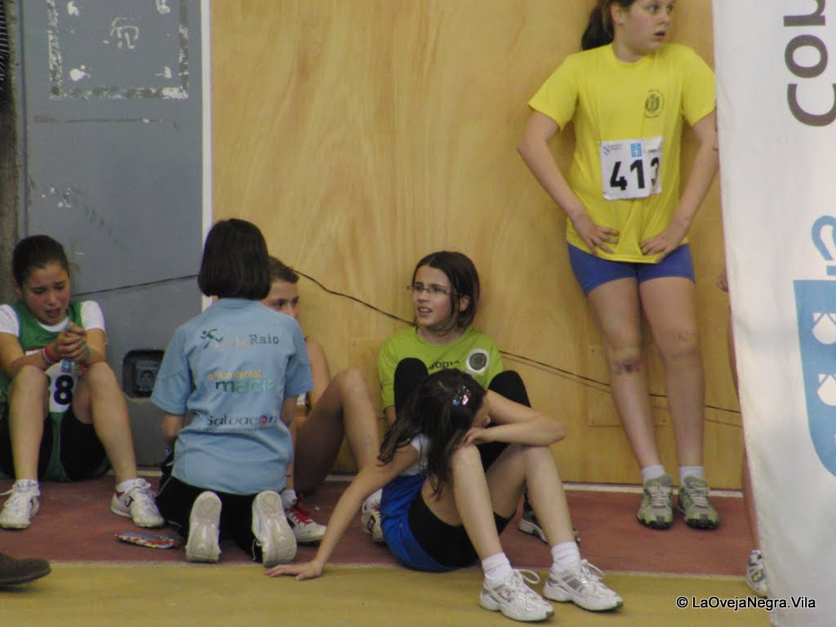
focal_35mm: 520
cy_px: 314
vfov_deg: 2.9
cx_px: 418
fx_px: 12558
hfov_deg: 3.8
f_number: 4.5
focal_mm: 92
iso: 400
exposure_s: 1/60
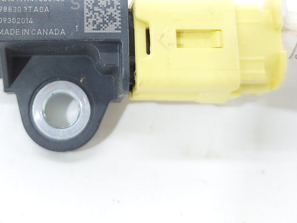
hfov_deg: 38.5
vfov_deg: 28.9
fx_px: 412
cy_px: 18
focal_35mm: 48
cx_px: 70
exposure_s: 1/50
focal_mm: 5.23
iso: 125
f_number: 1.8
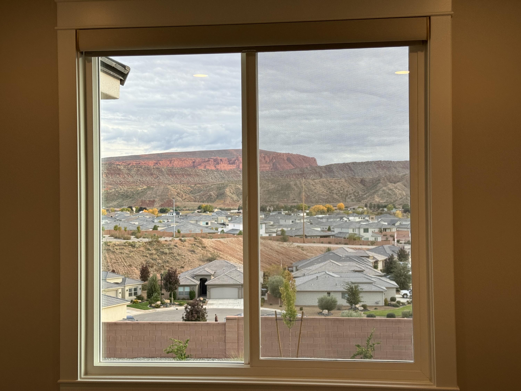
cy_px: 196
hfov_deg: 39.7
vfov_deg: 30.3
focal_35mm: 48
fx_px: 722
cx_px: 260
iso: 64
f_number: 1.78
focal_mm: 6.76
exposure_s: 1/331
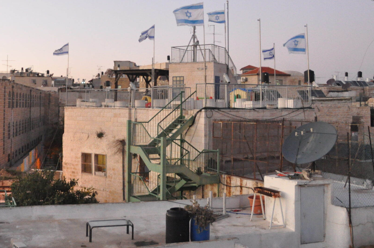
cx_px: 121
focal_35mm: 43
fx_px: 446
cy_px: 76
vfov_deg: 30.8
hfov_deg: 44.7
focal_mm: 18
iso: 3200
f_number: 5.6
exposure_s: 1/80
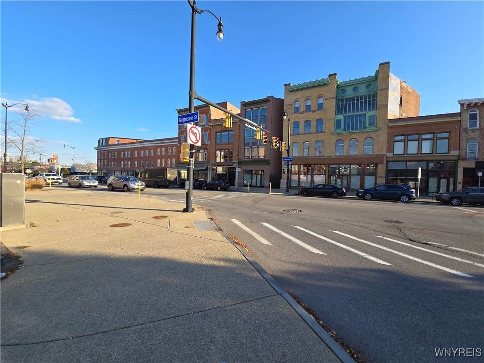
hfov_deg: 106.2
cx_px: 242
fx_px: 182
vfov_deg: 89.9
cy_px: 182
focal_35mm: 13
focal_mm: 2.2
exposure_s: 1/970
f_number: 2.2
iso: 50
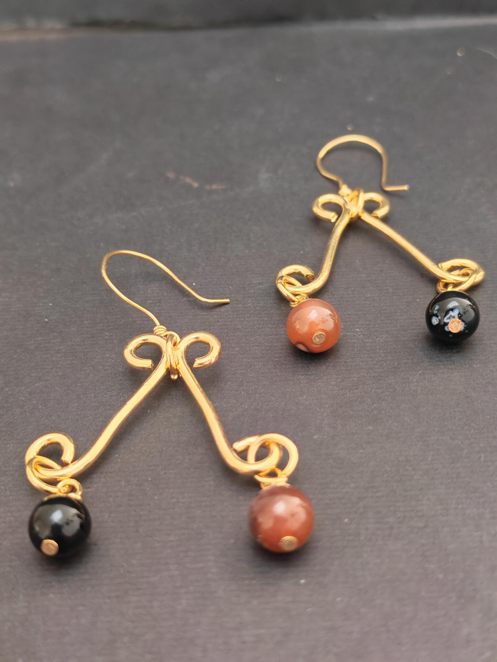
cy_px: 331
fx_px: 919
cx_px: 248
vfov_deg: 39.7
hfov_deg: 30.3
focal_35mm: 48
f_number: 1.9
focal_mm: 6.12
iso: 1250
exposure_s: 1/60
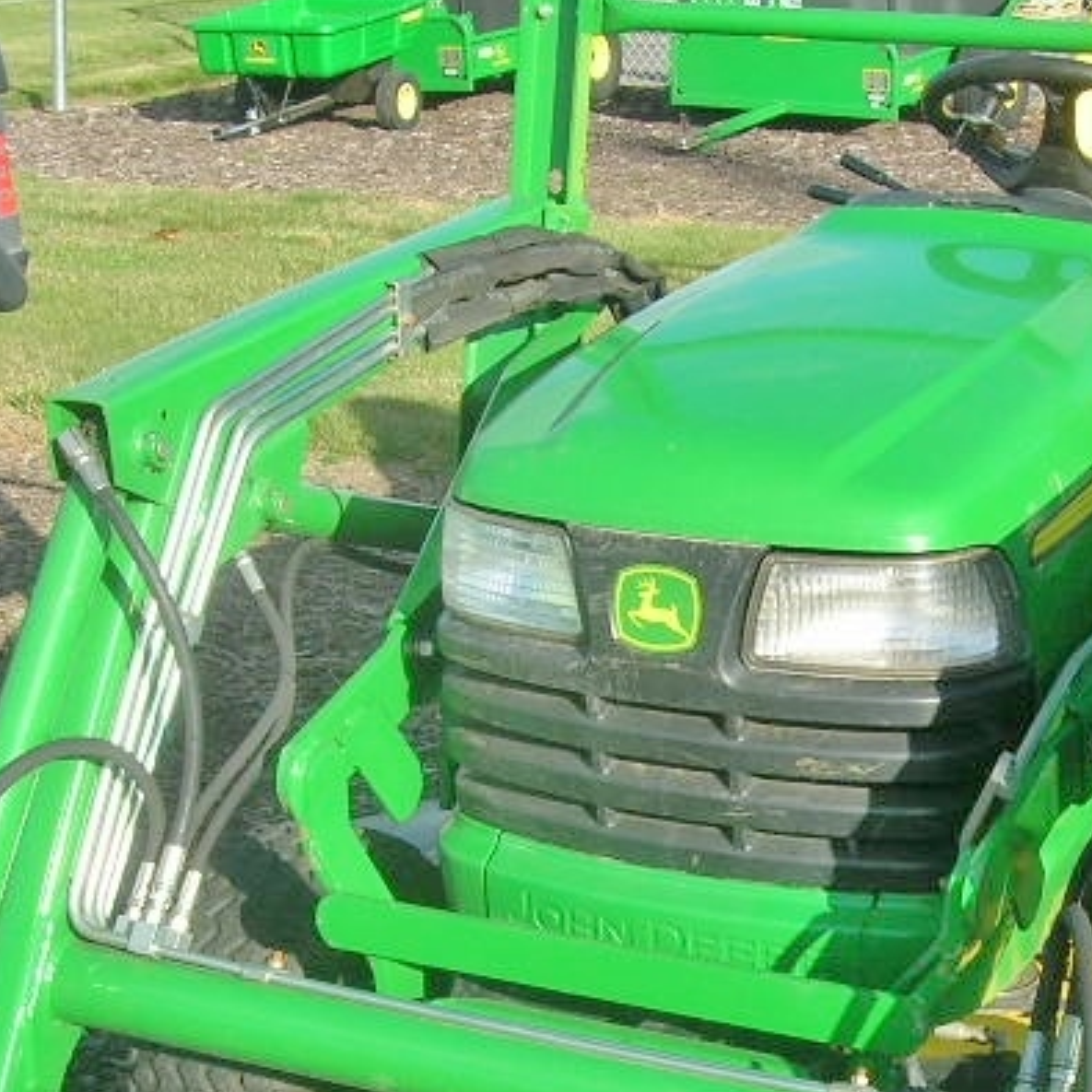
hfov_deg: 22.1
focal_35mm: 78
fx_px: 2784
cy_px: 851
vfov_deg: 21.9
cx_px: 730
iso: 50
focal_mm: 5.7
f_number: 4.9
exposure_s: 1/195
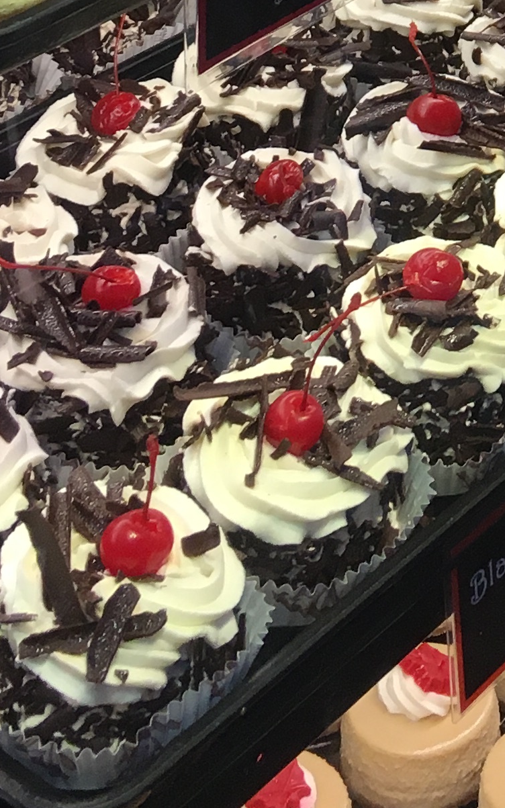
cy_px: -416
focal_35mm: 103
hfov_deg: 12.2
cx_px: 735
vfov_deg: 18.0
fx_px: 2268
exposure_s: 1/40
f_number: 2.2
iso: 32
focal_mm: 4.15
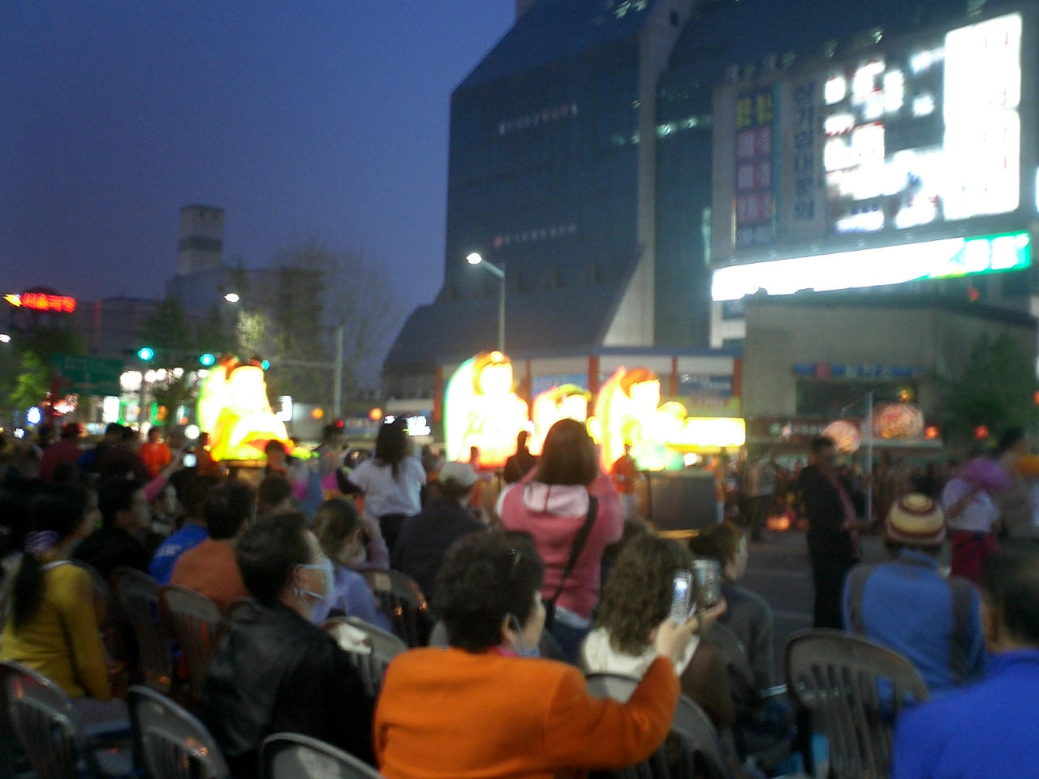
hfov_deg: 50.1
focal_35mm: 37
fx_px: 1111
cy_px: 390
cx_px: 520
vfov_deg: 38.7
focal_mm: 5.6
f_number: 3.5
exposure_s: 1/2
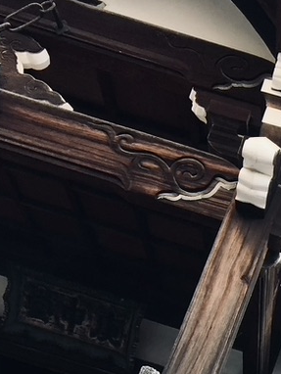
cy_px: 384
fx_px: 811
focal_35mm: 75
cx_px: 301
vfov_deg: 24.6
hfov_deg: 19.0
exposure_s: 1/30
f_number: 1.8
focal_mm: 3.99
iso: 25
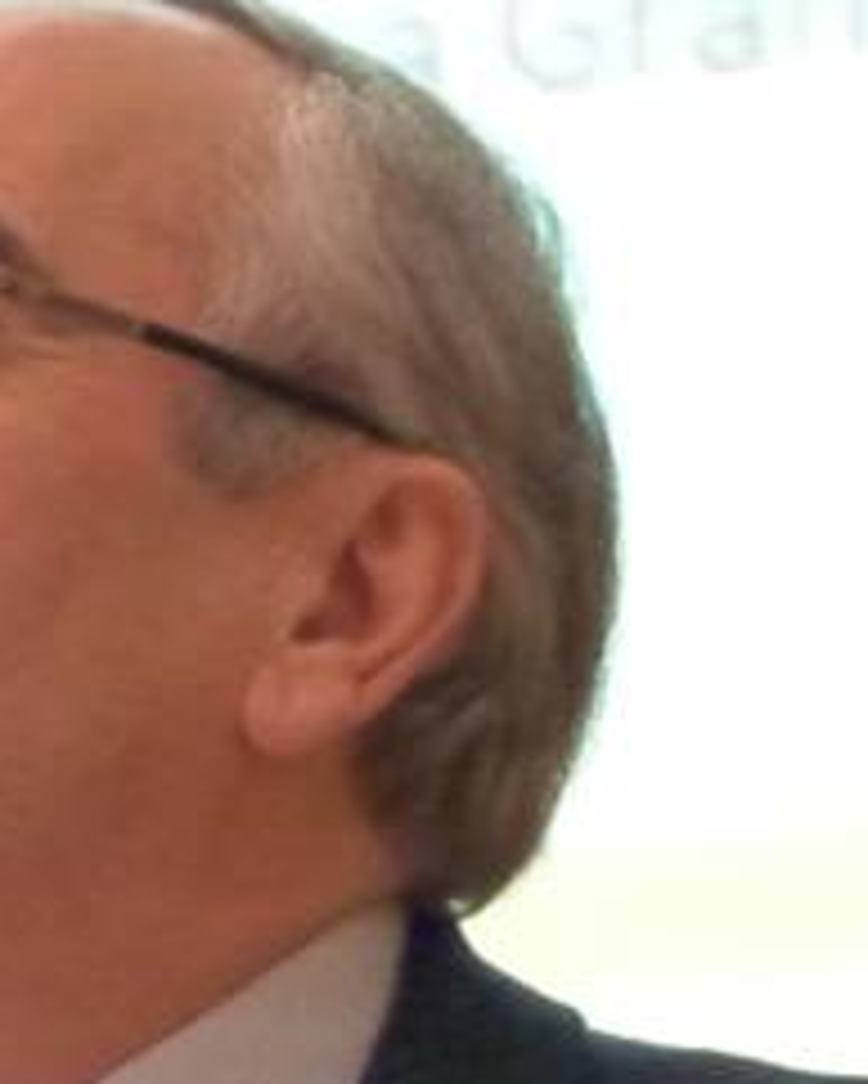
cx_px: 270
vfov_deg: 3.2
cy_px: 1044
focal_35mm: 595
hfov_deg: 2.6
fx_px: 19094
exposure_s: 1/15
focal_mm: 41.4
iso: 1600
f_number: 3.9
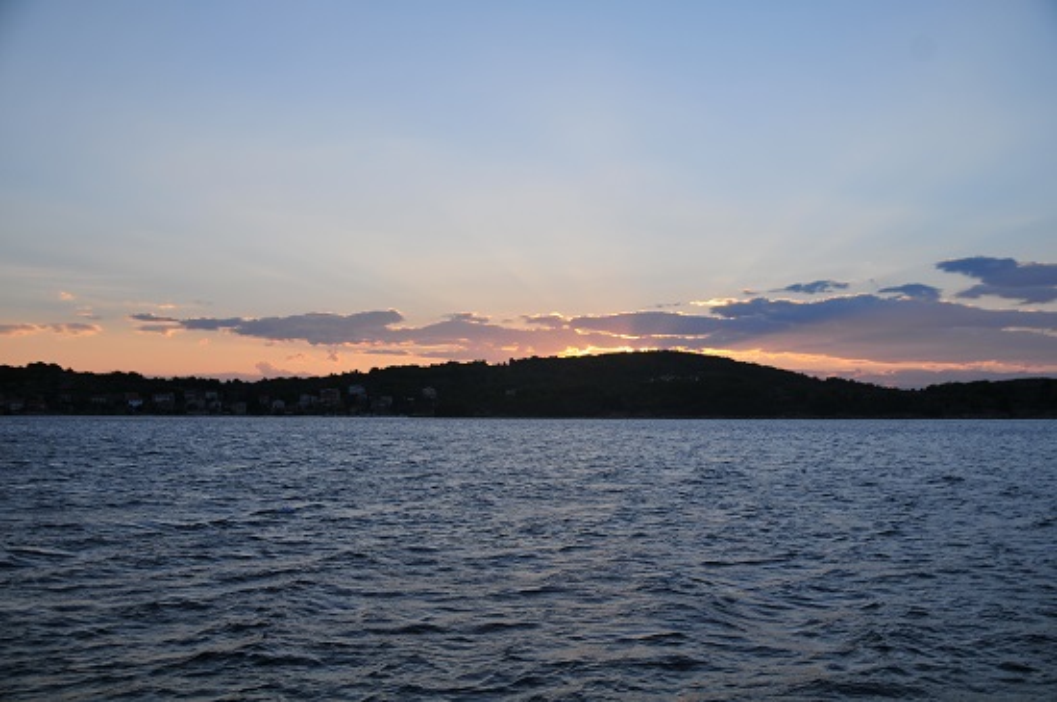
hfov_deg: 51.3
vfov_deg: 35.4
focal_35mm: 38
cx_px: 528
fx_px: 1099
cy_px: 351
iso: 200
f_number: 5
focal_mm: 25
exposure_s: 1/800
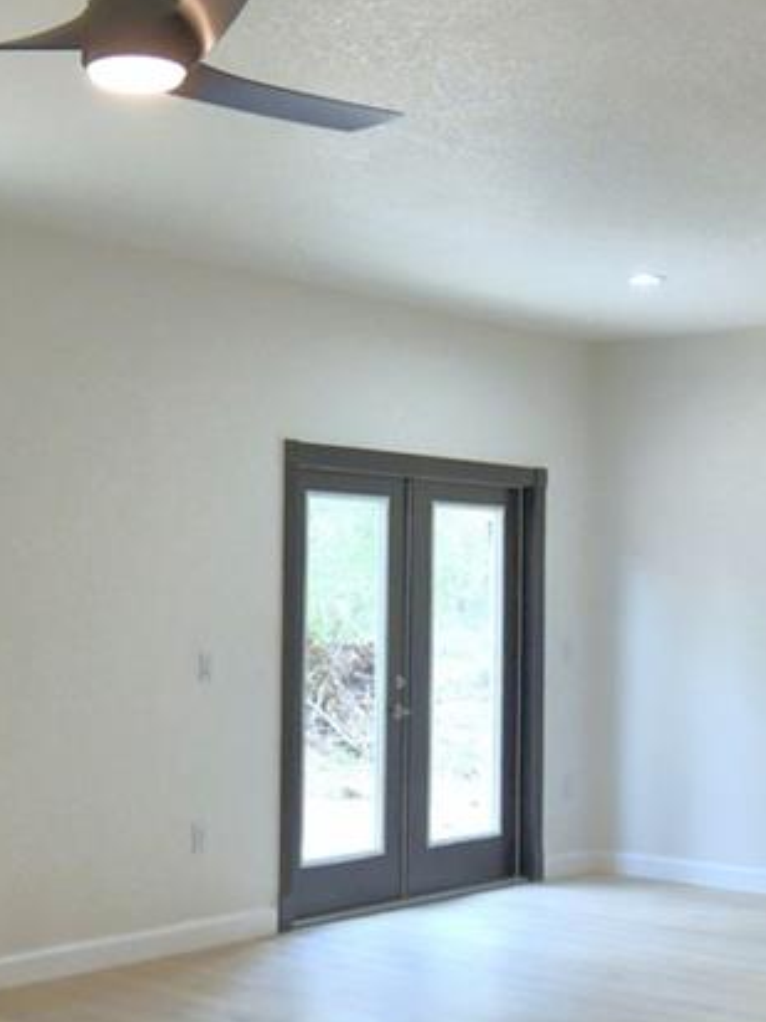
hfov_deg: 26.0
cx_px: 290
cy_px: 548
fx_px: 1652
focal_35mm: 56
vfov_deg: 34.3
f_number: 4.5
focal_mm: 10
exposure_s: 1/125
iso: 320
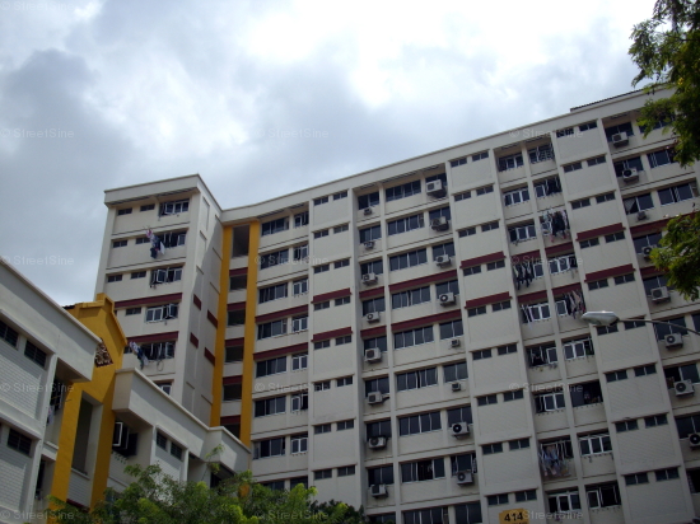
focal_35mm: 37
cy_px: 262
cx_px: 350
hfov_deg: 50.2
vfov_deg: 38.6
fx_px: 748
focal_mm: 6.2
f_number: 5.6
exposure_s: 1/500
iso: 80
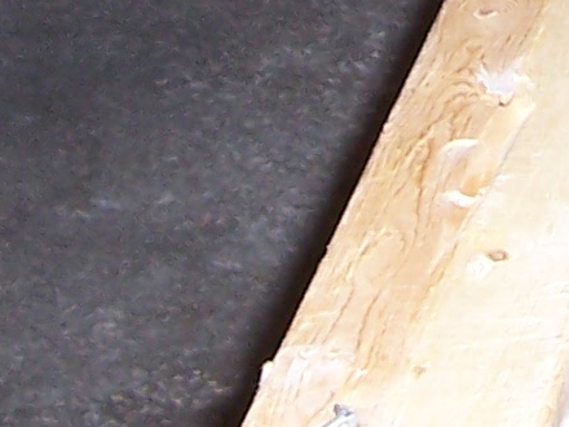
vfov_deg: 7.3
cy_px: -307
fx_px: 3255
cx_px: 700
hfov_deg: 9.8
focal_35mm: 198
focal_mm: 5.6
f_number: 2.7
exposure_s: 1/60
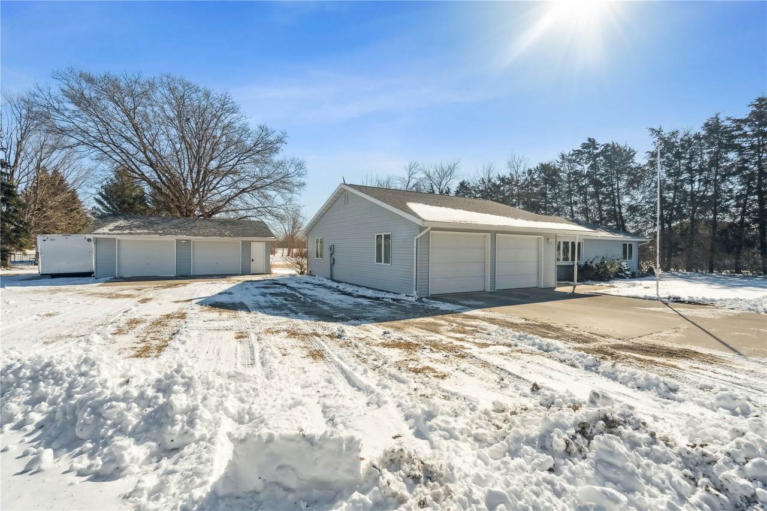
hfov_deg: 96.7
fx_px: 341
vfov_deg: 73.7
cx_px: 384
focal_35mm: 16
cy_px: 256
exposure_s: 1/800
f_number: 10
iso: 400
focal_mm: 16
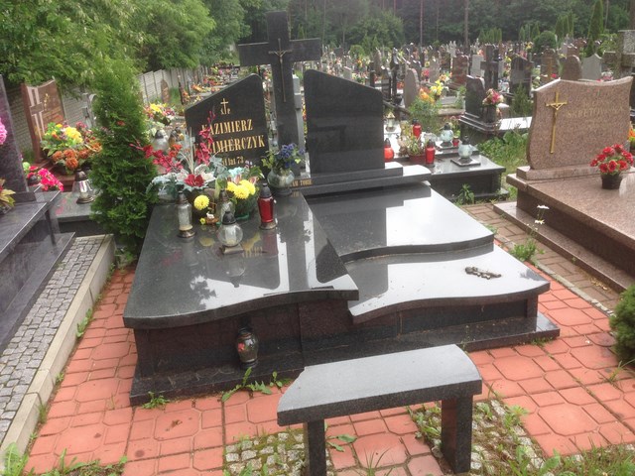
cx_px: 318
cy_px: 238
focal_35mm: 33
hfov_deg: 55.4
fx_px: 605
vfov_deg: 42.9
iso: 50
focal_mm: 4.12
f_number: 2.4
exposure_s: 1/222
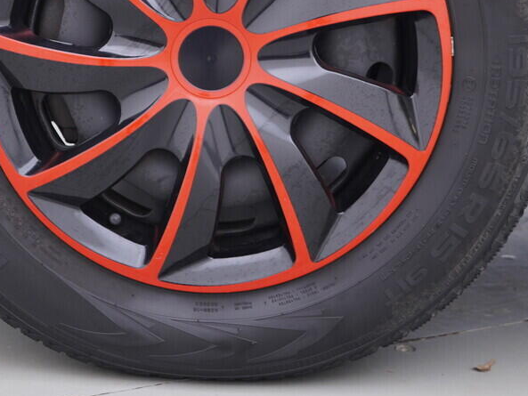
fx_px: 1282
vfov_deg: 17.2
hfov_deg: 23.3
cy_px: 3
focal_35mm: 84
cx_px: 221
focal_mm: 24
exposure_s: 1/40
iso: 125
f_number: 2.8
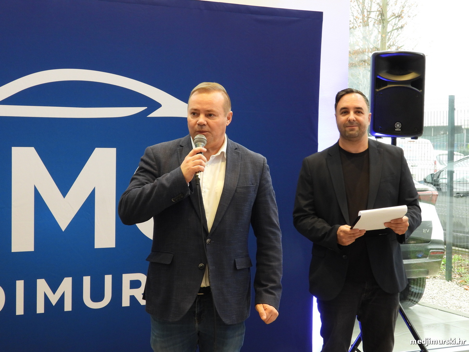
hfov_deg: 32.2
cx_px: 234
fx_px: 813
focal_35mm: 60
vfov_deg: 24.4
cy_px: 176
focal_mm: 10.7
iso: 320
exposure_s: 1/30
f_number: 3.5
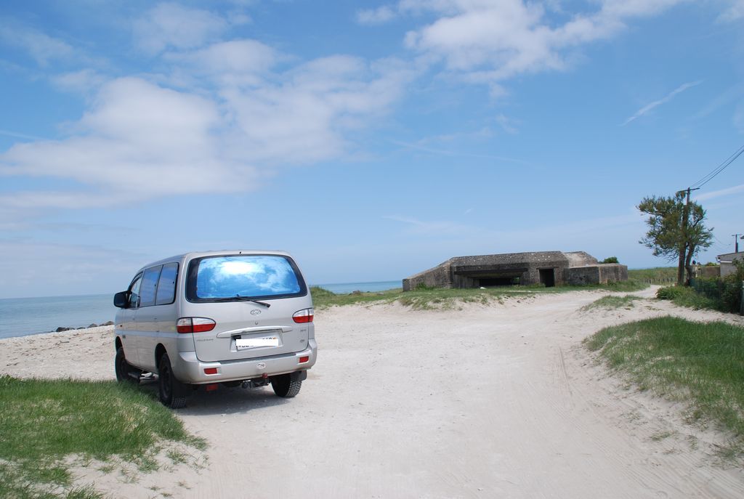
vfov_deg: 48.1
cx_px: 372
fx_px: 559
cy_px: 250
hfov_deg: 67.3
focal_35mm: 27
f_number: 8
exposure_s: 1/250
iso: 100
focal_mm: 18
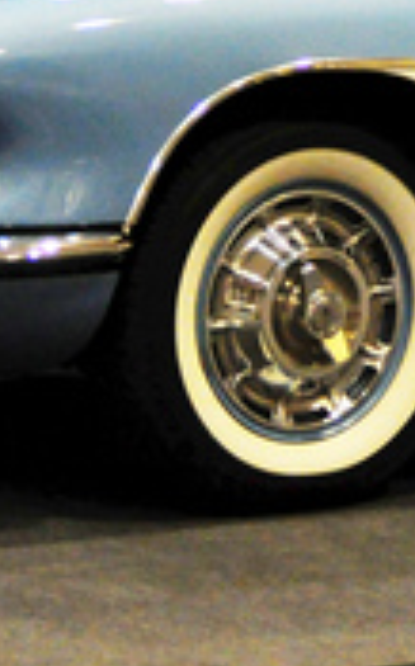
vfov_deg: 11.7
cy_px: 32
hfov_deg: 7.3
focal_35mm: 178
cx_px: 544
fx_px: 3229
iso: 2000
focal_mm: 34
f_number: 3.8
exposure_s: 1/60
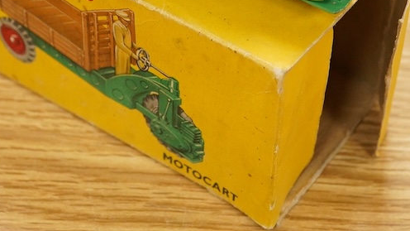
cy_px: -46
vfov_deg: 11.1
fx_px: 1163
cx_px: 181
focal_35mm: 107
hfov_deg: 20.0
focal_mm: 30
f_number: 8
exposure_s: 1/160
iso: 2500
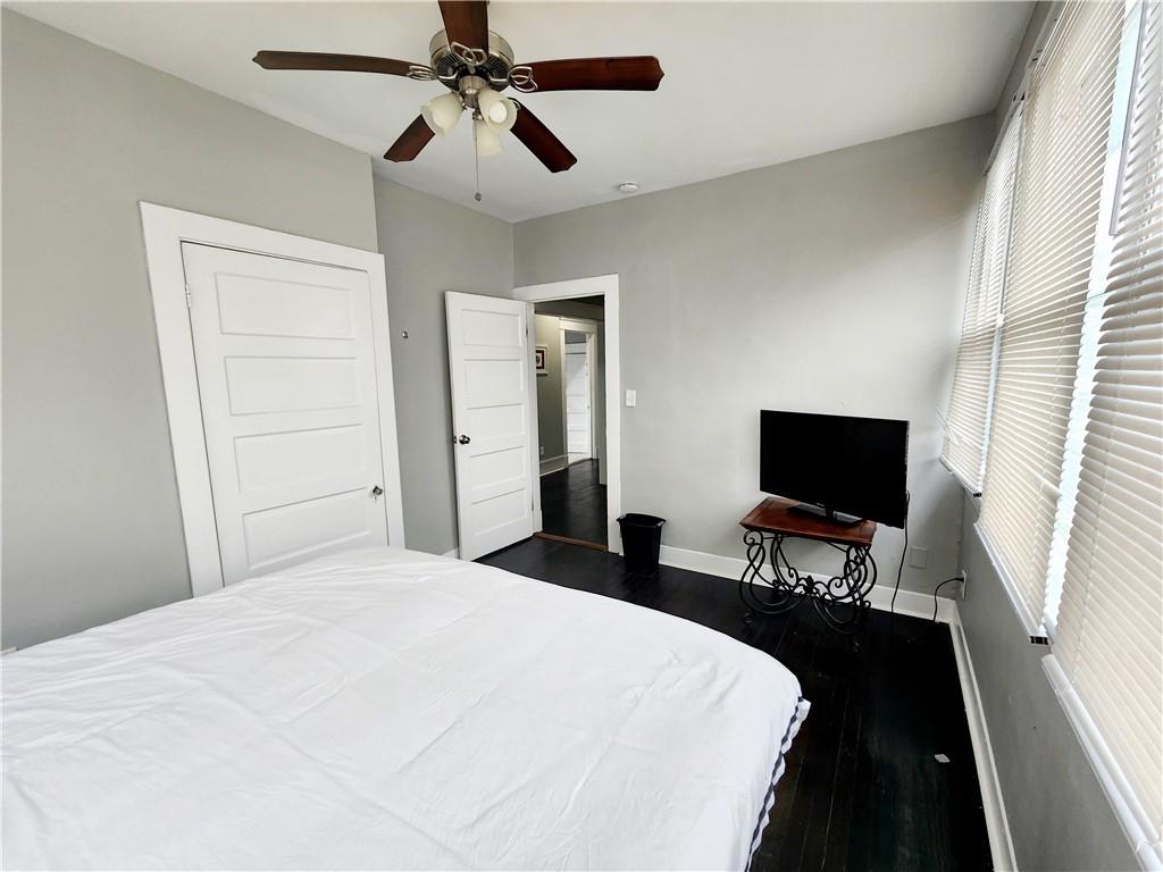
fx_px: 437
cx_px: 582
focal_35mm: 13
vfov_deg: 89.9
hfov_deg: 106.2
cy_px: 436
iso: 80
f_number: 2.2
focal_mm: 2.2
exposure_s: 1/60.2
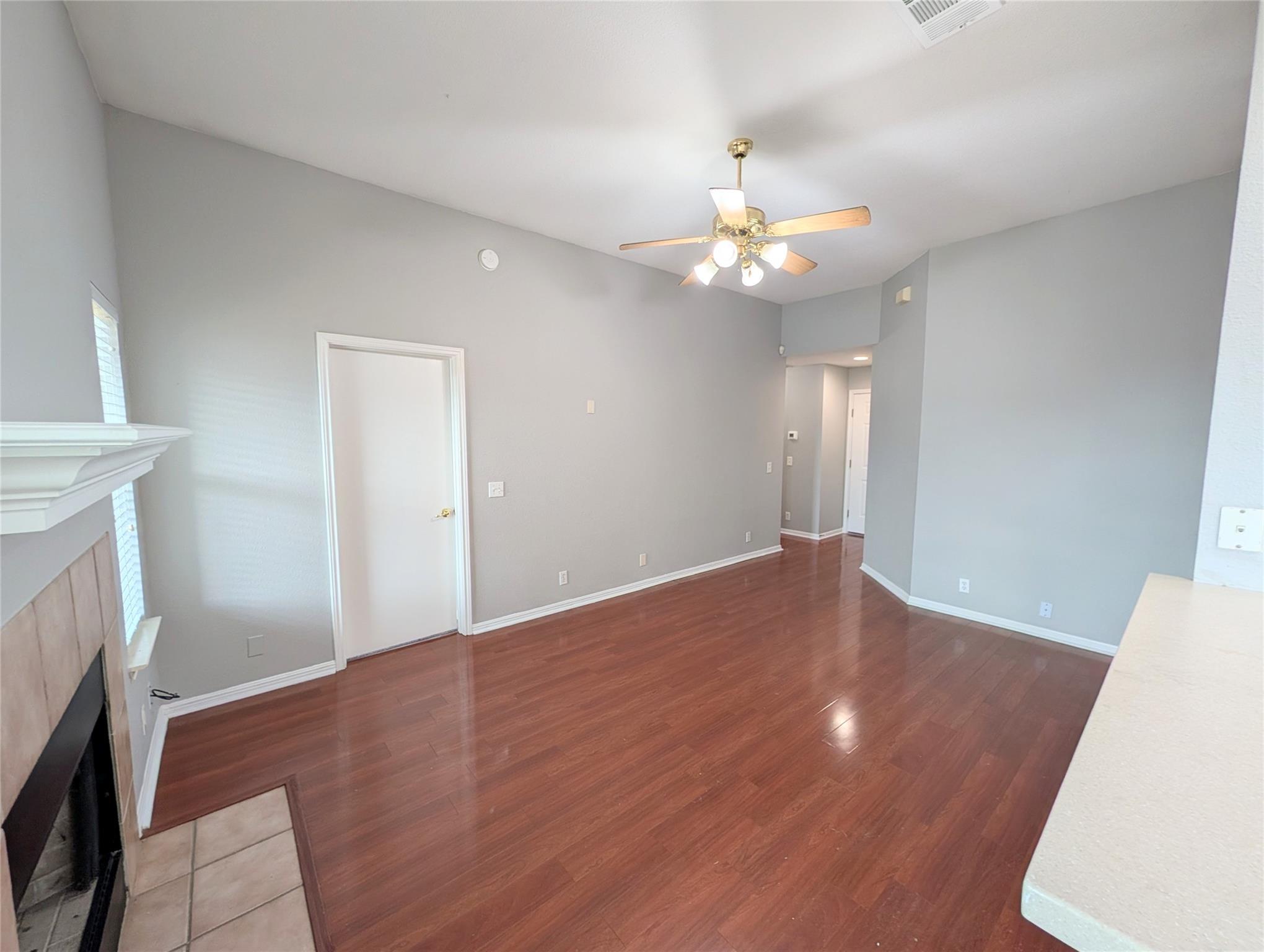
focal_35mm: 12
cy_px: 476
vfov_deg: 94.6
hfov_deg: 110.5
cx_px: 632
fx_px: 439
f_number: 1.7
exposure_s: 1/120
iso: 82
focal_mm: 2.02
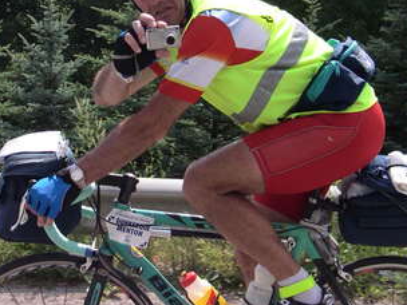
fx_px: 882
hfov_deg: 25.9
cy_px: 127
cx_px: 158
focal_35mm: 75
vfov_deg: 19.6
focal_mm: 6
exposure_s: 1/750
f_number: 2.8
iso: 50
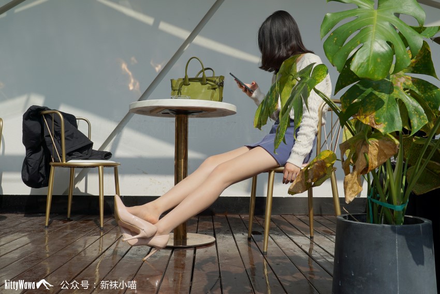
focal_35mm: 34
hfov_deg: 55.8
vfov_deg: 38.9
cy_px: 147
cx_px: 220
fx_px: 416
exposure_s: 1/125
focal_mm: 34
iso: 100
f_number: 18
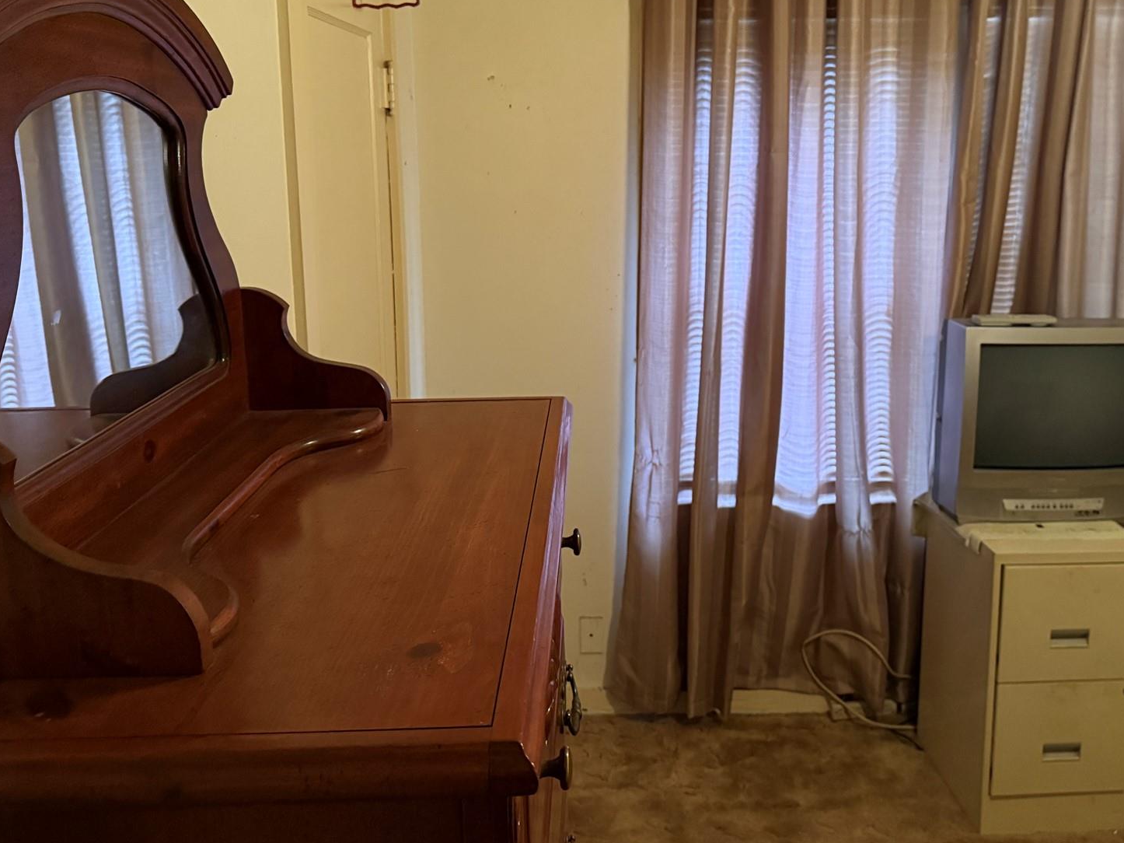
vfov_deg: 41.5
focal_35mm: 34
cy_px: 326
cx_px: 630
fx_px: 1104
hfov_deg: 53.8
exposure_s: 1/40
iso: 1000
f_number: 1.78
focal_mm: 6.76
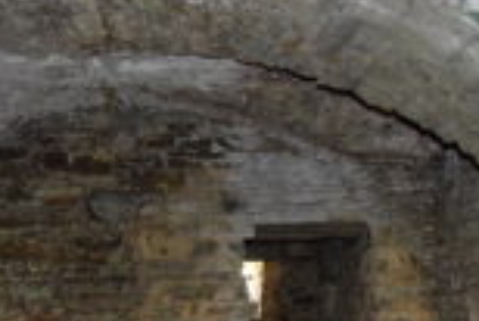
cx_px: 118
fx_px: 932
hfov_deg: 28.4
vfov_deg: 19.4
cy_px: 229
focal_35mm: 70
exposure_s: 1/60
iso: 3200
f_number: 3.5
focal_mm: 18
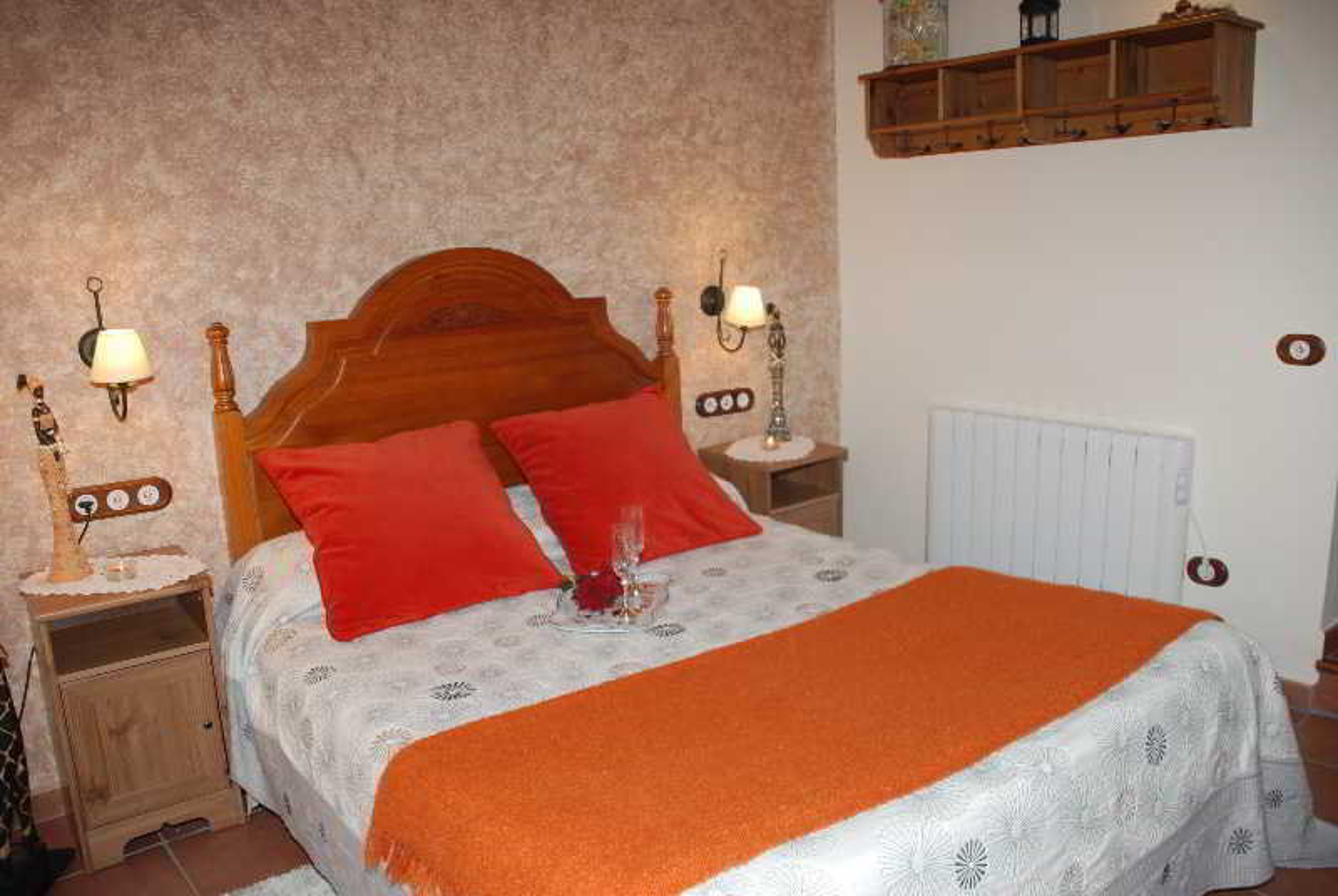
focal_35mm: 30
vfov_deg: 43.7
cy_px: 448
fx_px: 1117
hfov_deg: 61.9
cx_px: 669
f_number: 4
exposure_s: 1/60
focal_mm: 20
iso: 200
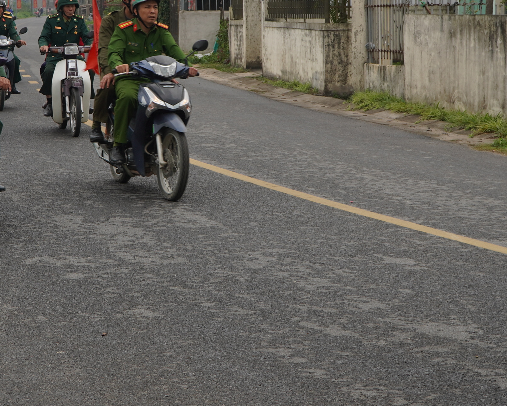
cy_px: 106
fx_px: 1426
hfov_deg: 20.1
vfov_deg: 16.1
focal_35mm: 95
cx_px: 149
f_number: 5.6
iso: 100
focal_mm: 36
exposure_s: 1/160
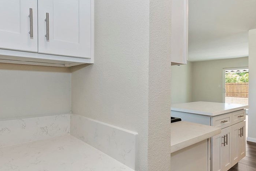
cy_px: 91
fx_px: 157
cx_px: 108
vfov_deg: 57.2
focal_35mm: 22
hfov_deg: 78.0
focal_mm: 10
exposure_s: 1/30
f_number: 8
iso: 360
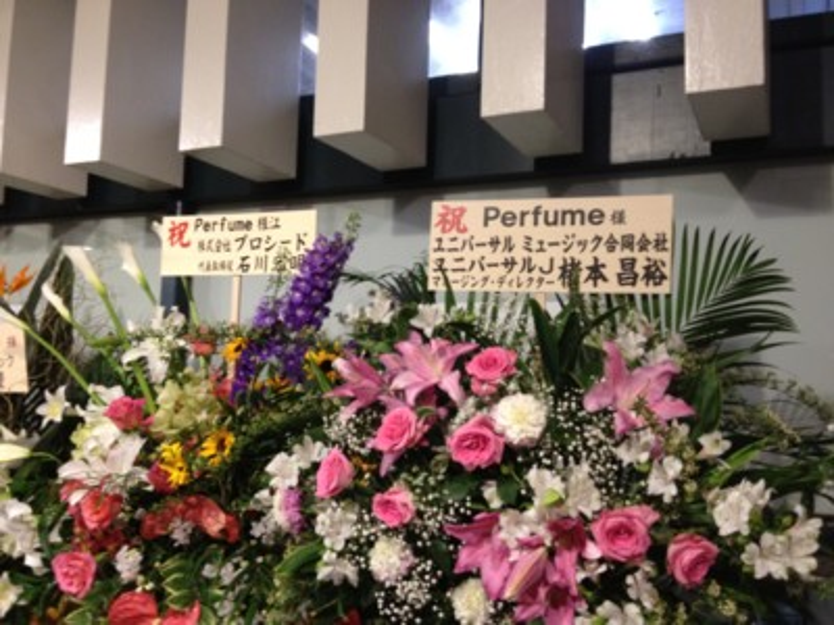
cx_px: 417
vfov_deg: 40.7
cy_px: 312
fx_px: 843
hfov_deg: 52.6
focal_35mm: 35
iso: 160
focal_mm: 4.28
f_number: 2.4
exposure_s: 1/20
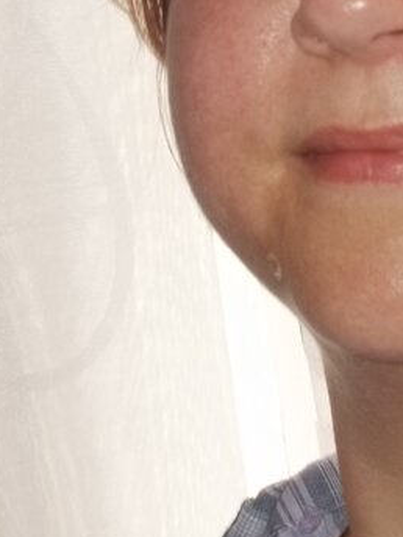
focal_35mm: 115
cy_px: -16
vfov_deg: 16.7
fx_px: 1785
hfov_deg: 12.6
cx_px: 470
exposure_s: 1/50
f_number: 3.3
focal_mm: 5.9
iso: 64
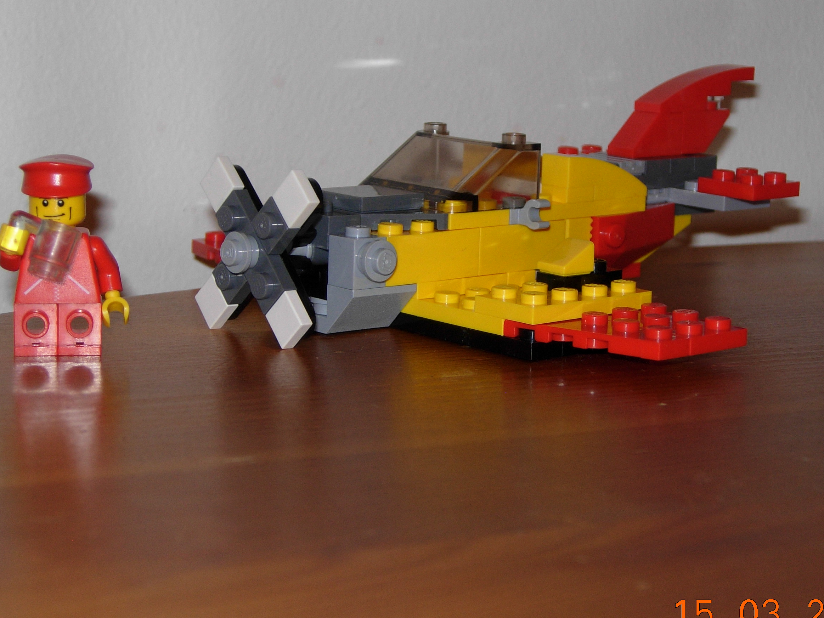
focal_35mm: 87
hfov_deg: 22.5
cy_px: 271
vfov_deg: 17.0
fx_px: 2071
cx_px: 496
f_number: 3.5
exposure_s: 1/45.2
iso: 50
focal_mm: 12.9
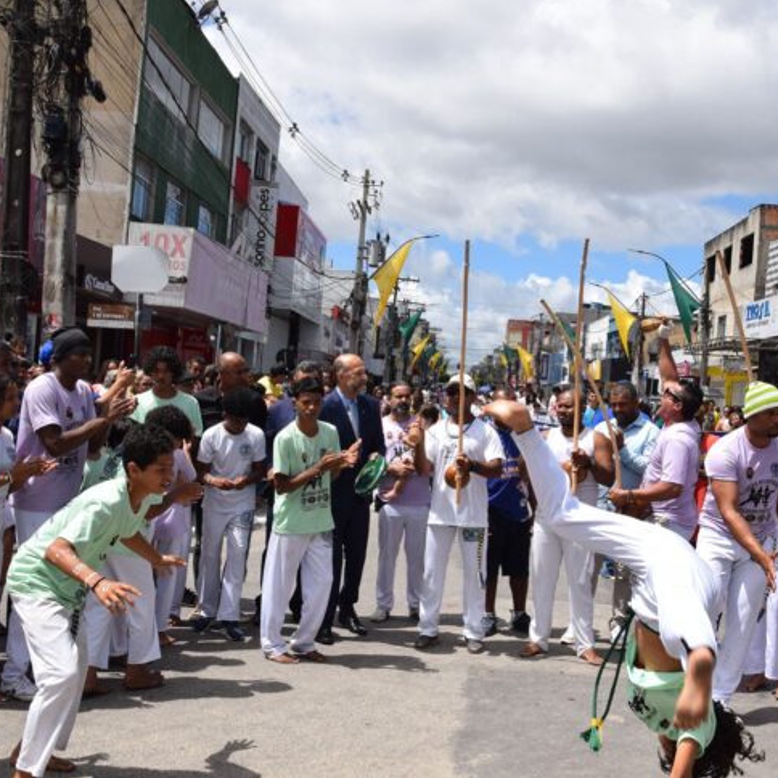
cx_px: 447
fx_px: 1093
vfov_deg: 39.2
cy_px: 391
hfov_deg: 39.1
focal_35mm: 43
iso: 200
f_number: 10
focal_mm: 22
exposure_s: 1/400
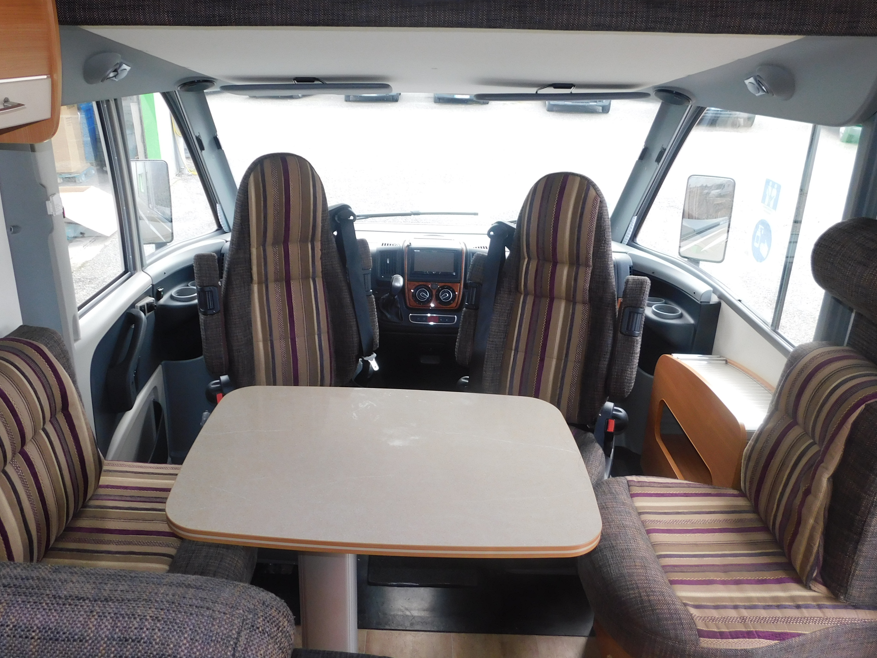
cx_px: 401
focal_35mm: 28
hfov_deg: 63.3
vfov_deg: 49.7
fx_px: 709
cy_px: 299
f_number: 3
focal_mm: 4
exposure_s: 1/100
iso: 125
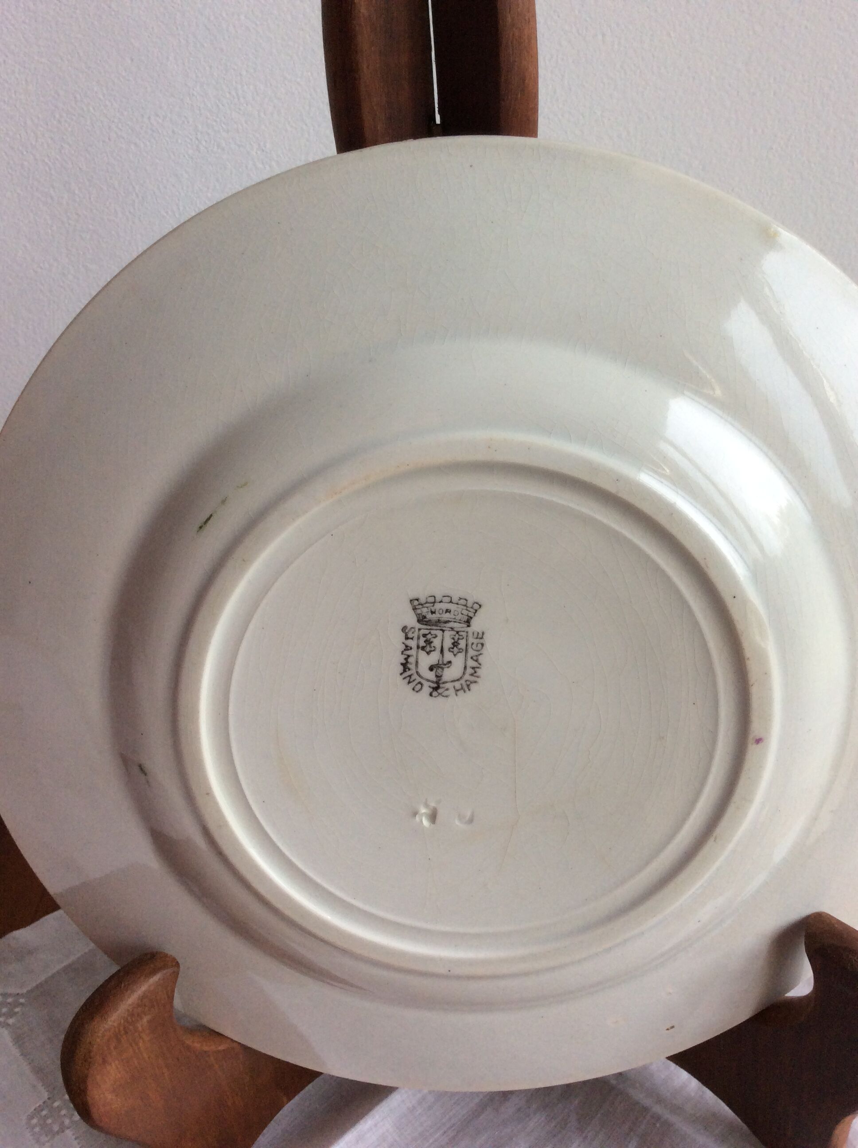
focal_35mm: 32
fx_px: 1060
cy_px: 574
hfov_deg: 44.1
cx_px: 429
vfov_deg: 56.9
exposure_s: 1/100
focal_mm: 3.3
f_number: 2.4
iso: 64
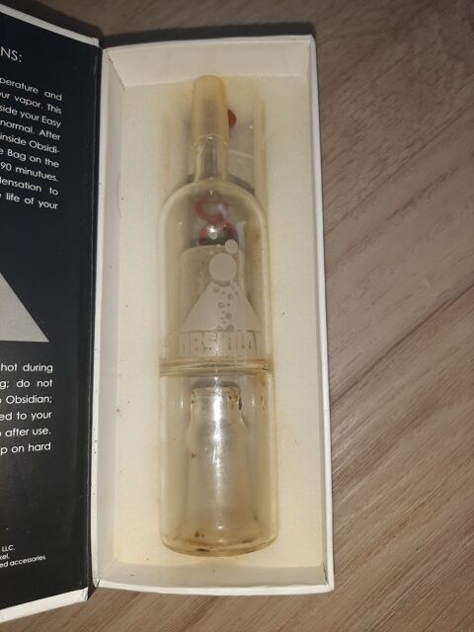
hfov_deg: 53.1
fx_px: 475
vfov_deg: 67.3
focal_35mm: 26
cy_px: 316
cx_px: 237
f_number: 1.7
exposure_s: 1/50
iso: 64
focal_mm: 3.93
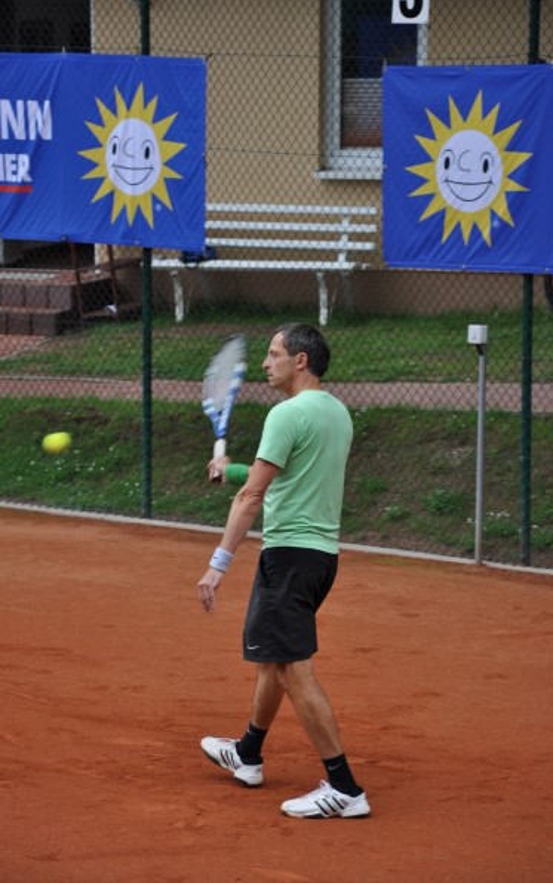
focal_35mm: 162
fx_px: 3891
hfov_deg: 8.1
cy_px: 440
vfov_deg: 13.0
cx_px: 261
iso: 200
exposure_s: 1/200
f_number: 7.1
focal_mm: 105
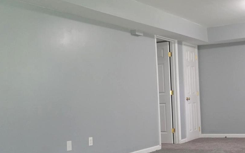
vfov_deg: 24.1
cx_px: 189
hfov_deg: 37.1
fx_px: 354
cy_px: 116
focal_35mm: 53
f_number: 4
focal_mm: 29
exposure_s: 1/160
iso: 5000
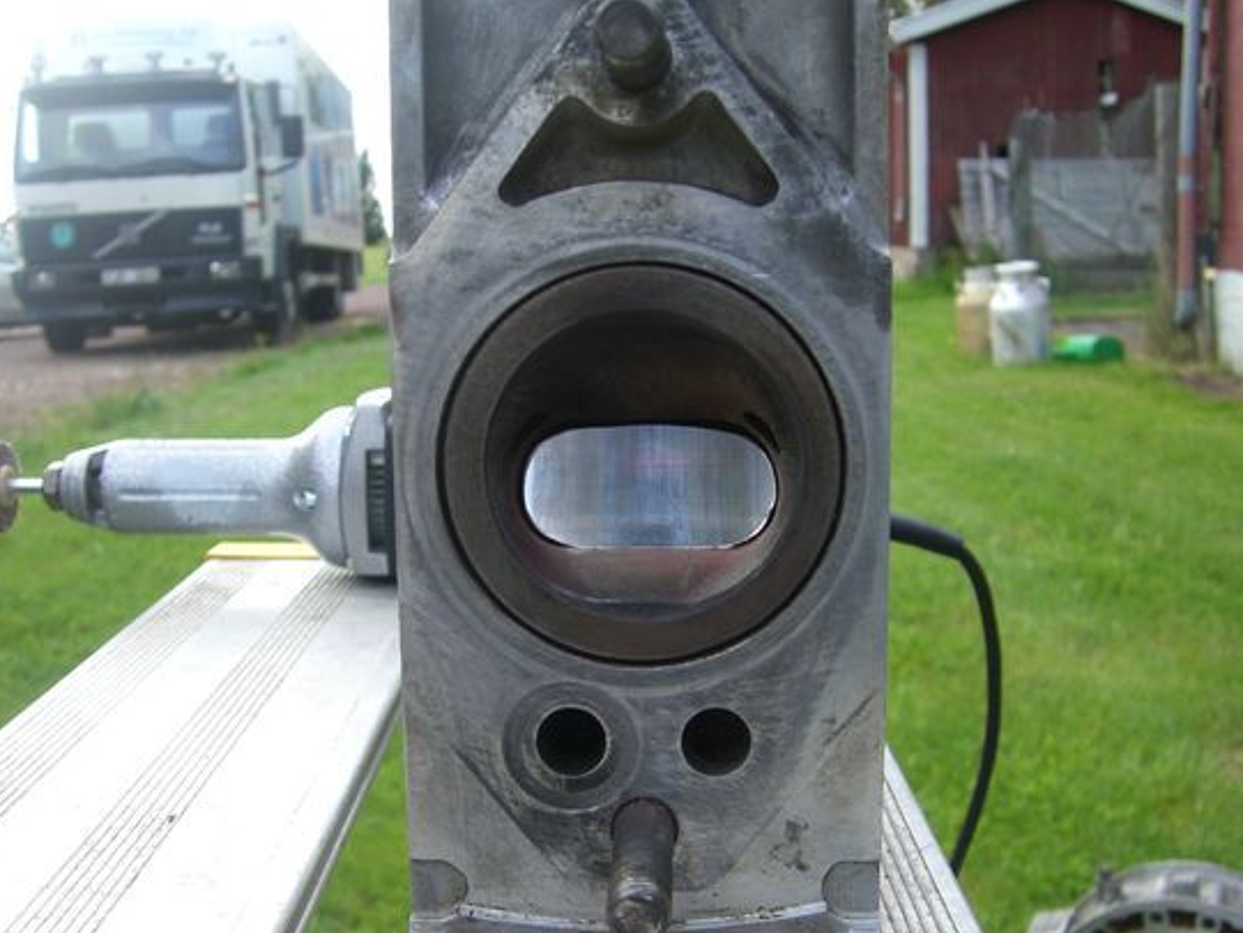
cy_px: 477
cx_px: 651
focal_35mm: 45
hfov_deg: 42.1
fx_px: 1616
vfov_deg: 32.2
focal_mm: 6.2
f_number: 2.7
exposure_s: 1/250
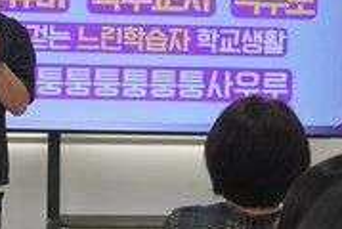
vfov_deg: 7.0
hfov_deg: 10.5
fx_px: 1862
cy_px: 132
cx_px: 185
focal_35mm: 196
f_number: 5.6
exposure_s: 1/160
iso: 800
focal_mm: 39
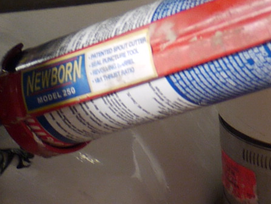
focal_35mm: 177
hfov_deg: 11.2
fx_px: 1386
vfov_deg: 8.3
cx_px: 136
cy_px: -71
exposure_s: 1/30
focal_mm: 14
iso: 160
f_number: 3.5
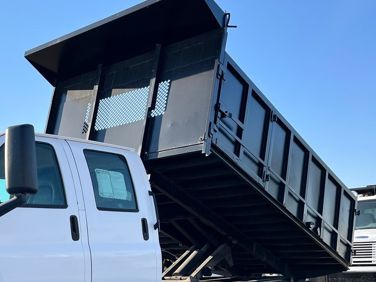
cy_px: 245
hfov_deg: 34.5
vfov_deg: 27.2
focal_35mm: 52
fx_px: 565
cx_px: 29
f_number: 1.6
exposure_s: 1/3215
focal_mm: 5.1
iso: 50
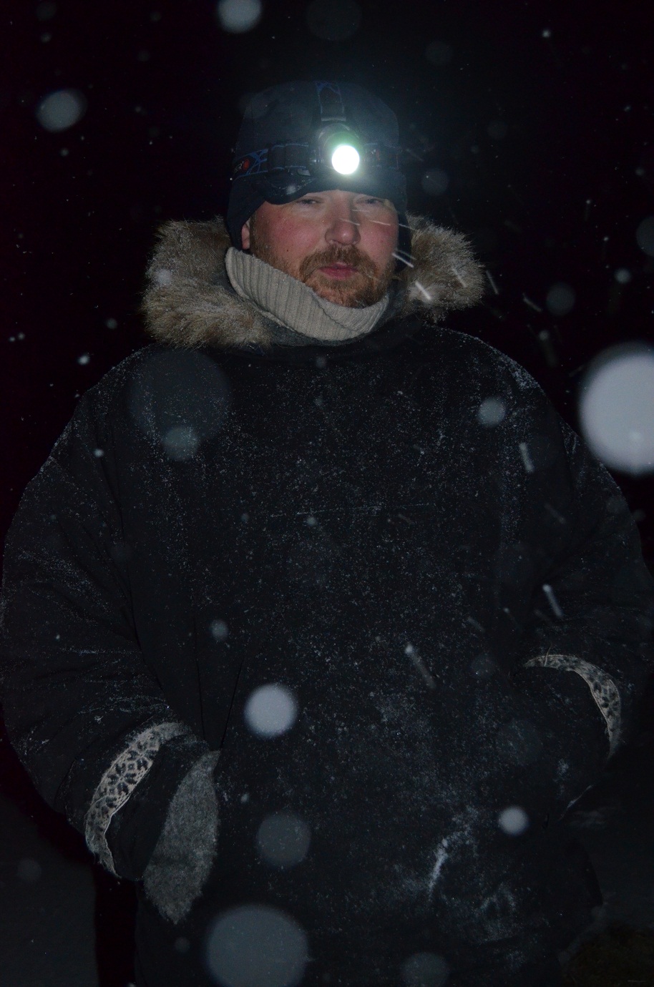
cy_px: 494
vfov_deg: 39.0
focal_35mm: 51
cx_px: 327
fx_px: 1396
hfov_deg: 26.4
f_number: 5
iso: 2500
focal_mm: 34
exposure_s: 1/60
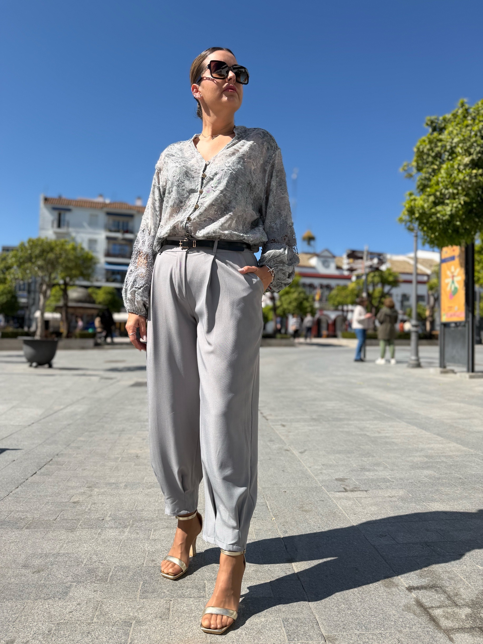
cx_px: 242
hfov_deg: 56.8
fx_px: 446
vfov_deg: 71.6
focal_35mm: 24
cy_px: 322
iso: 80
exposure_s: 1/5714
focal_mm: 6.76
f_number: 1.78
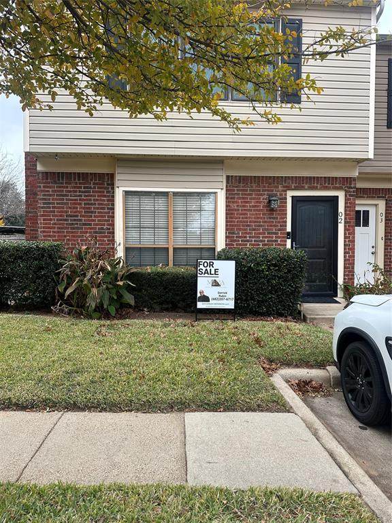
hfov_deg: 56.8
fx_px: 362
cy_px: 262
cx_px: 196
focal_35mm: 24
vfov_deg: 71.6
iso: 80
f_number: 1.78
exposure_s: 1/879
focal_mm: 6.86
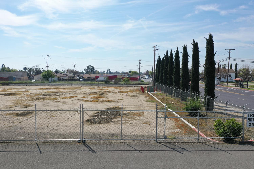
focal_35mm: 28
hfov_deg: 65.5
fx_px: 198
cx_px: 127
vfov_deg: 46.4
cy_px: 84
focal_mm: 10.26
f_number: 6.3
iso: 100
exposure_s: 1/640
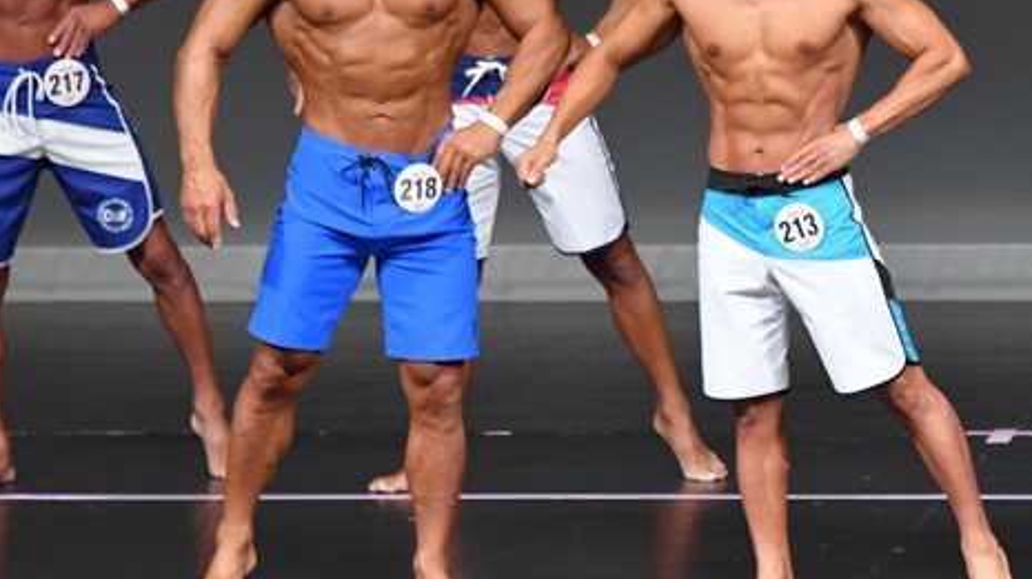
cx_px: 824
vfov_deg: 2.3
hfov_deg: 4.1
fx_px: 14332
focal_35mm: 524
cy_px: 228
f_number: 5.6
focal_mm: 200
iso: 4000
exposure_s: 1/400
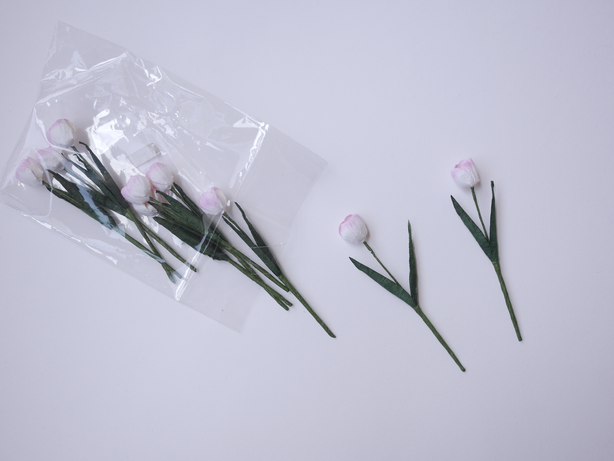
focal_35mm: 40
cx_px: 307
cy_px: 230
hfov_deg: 46.8
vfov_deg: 36.0
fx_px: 710
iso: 200
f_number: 2.2
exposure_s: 1/200
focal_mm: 20
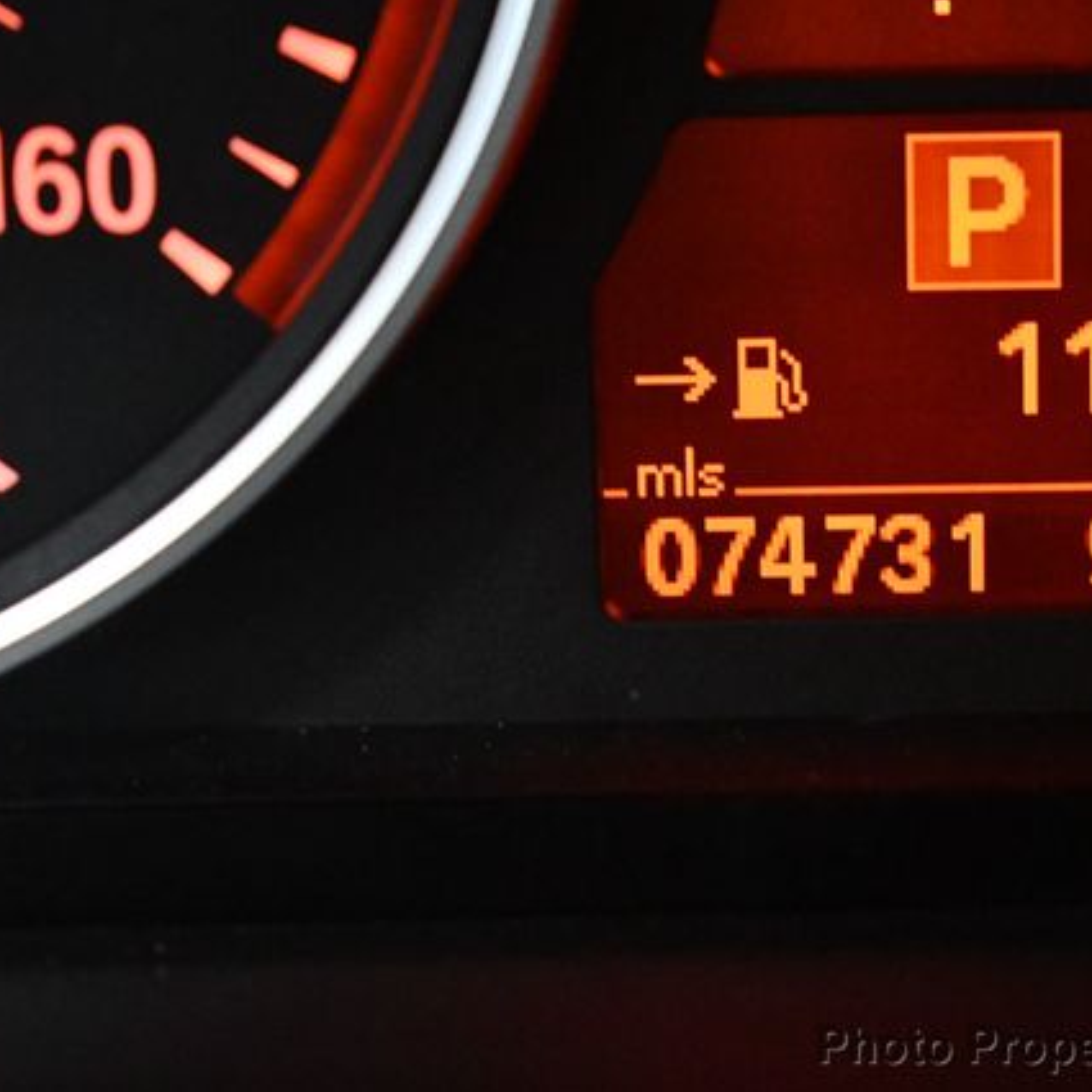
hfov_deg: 12.4
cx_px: 786
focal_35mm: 141
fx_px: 5032
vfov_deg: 12.4
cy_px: 545
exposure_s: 1/60
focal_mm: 55
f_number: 5.6
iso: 8000
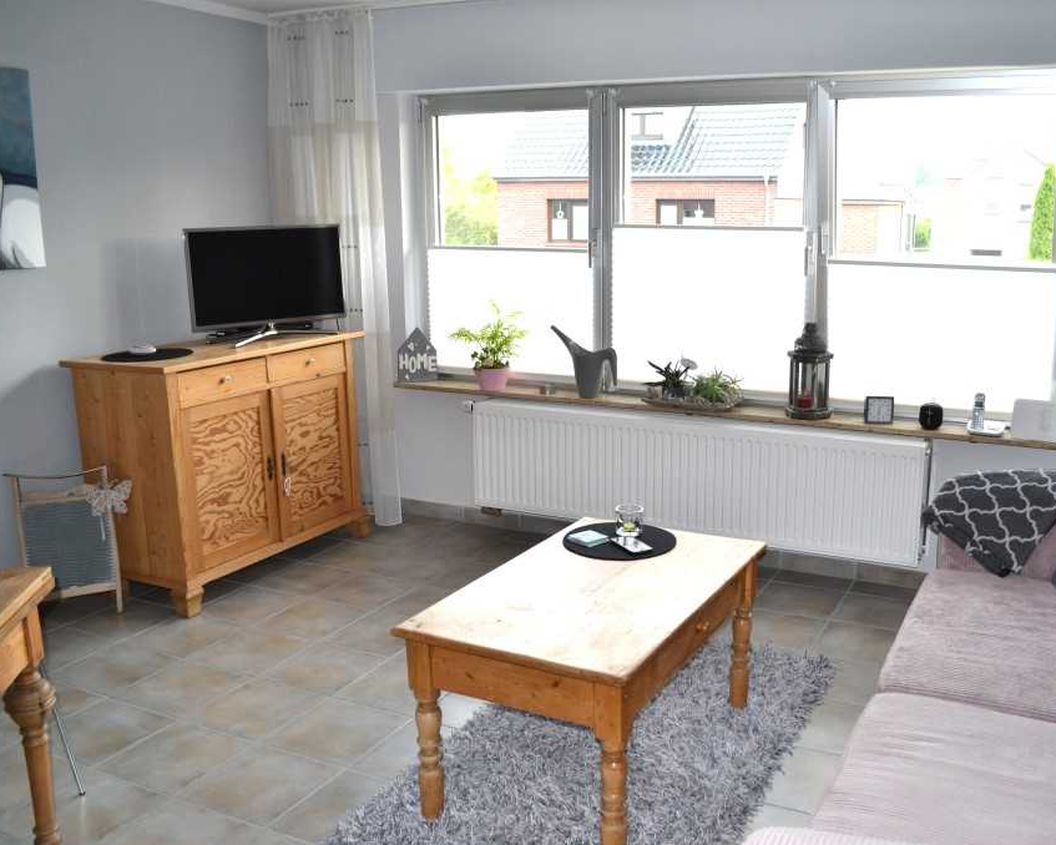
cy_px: 429
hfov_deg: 56.7
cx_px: 632
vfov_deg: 47.1
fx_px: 969
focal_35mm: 31
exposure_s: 1/80
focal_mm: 18
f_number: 4
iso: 400
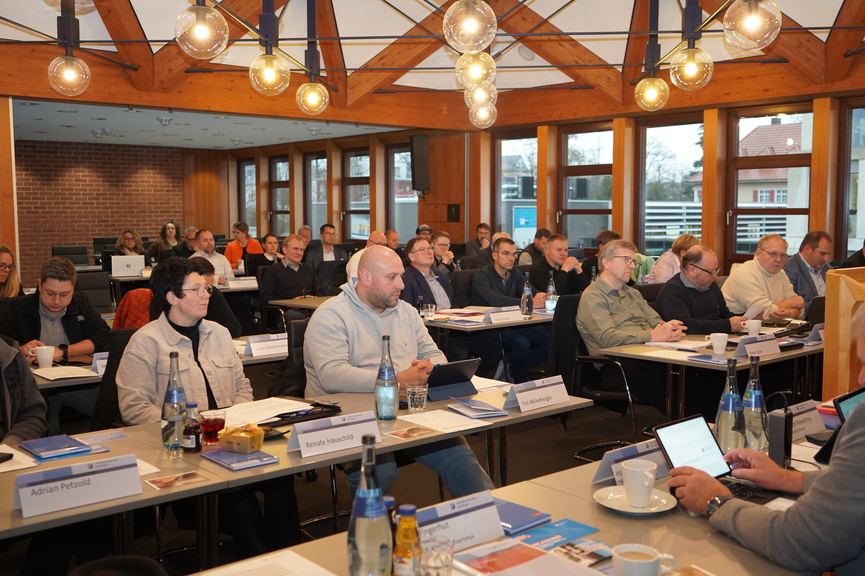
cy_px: 288
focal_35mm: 35
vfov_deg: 37.9
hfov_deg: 54.4
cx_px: 432
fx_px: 841
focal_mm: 35
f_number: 4
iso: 4000
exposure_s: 1/160
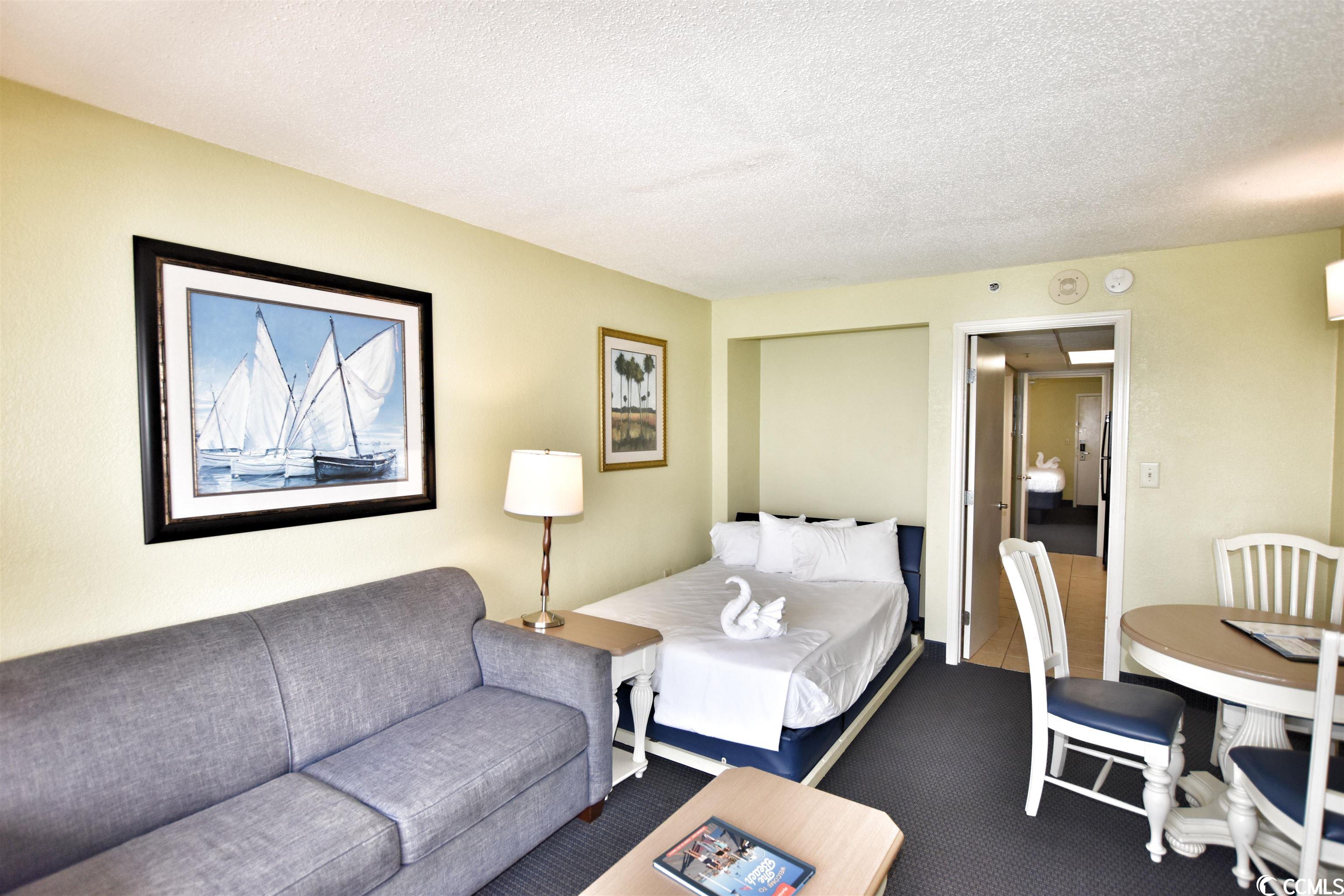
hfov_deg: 95.0
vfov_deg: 72.1
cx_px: 672
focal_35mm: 16
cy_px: 448
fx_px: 616
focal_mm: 11
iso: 450
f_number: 5
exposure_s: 1/200
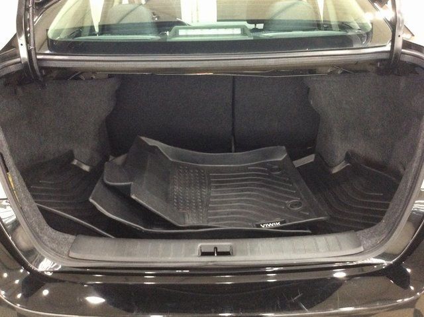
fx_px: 391
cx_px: 212
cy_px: 158
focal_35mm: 32
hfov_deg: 56.9
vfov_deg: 44.1
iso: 320
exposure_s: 1/17
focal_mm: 3.3
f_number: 2.4
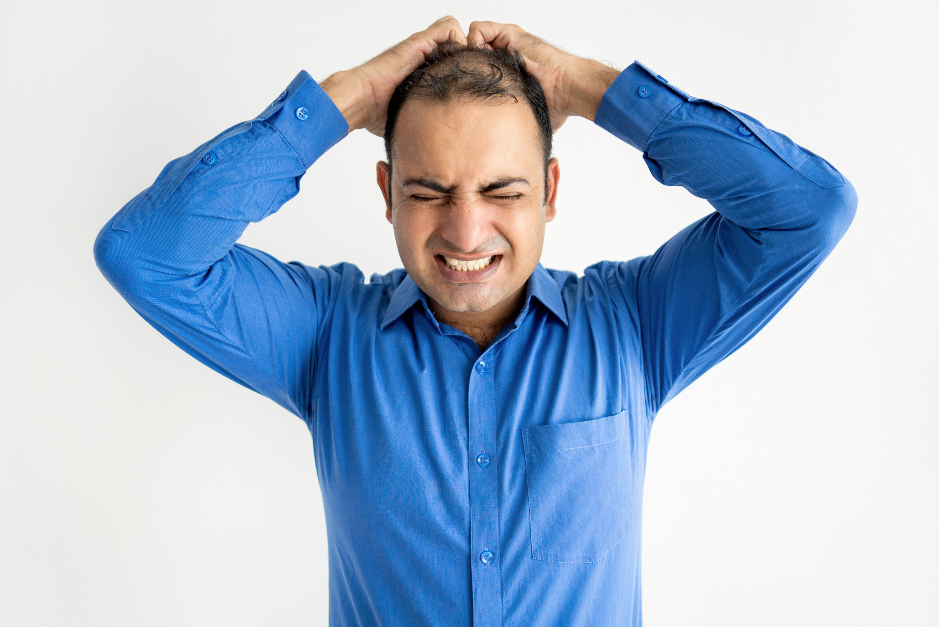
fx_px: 913
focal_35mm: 35
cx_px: 470
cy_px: 314
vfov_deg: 37.9
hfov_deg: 54.4
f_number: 2.8
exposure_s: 1/125
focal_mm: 35
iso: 160
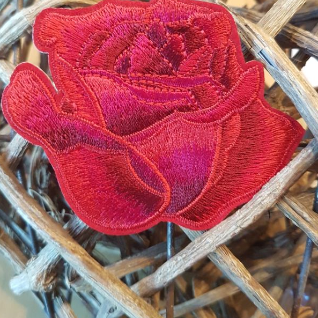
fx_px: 322
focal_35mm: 31
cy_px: 141
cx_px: 158
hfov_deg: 52.5
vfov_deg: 52.4
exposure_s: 1/25
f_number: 1.7
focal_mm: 4.2
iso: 250
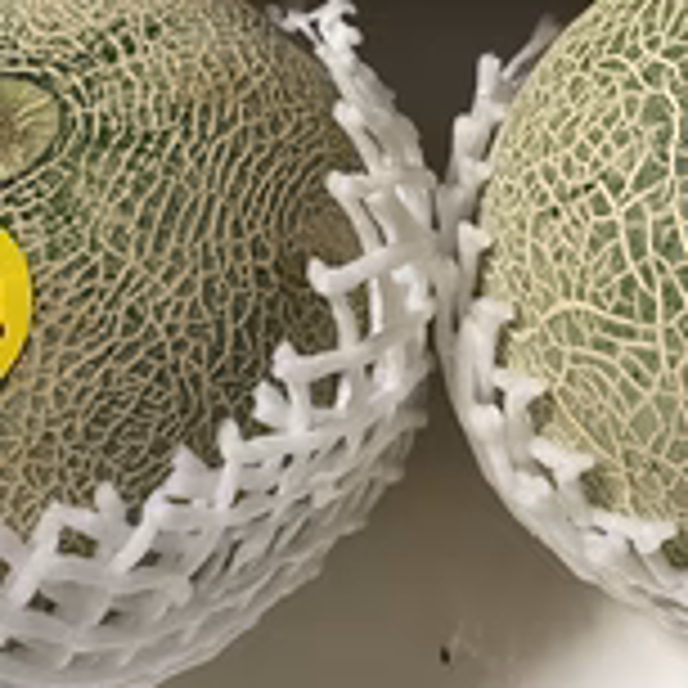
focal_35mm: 60
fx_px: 1349
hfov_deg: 28.5
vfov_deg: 27.1
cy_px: 9
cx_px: 414
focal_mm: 4.25
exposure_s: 1/50
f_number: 1.8
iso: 100
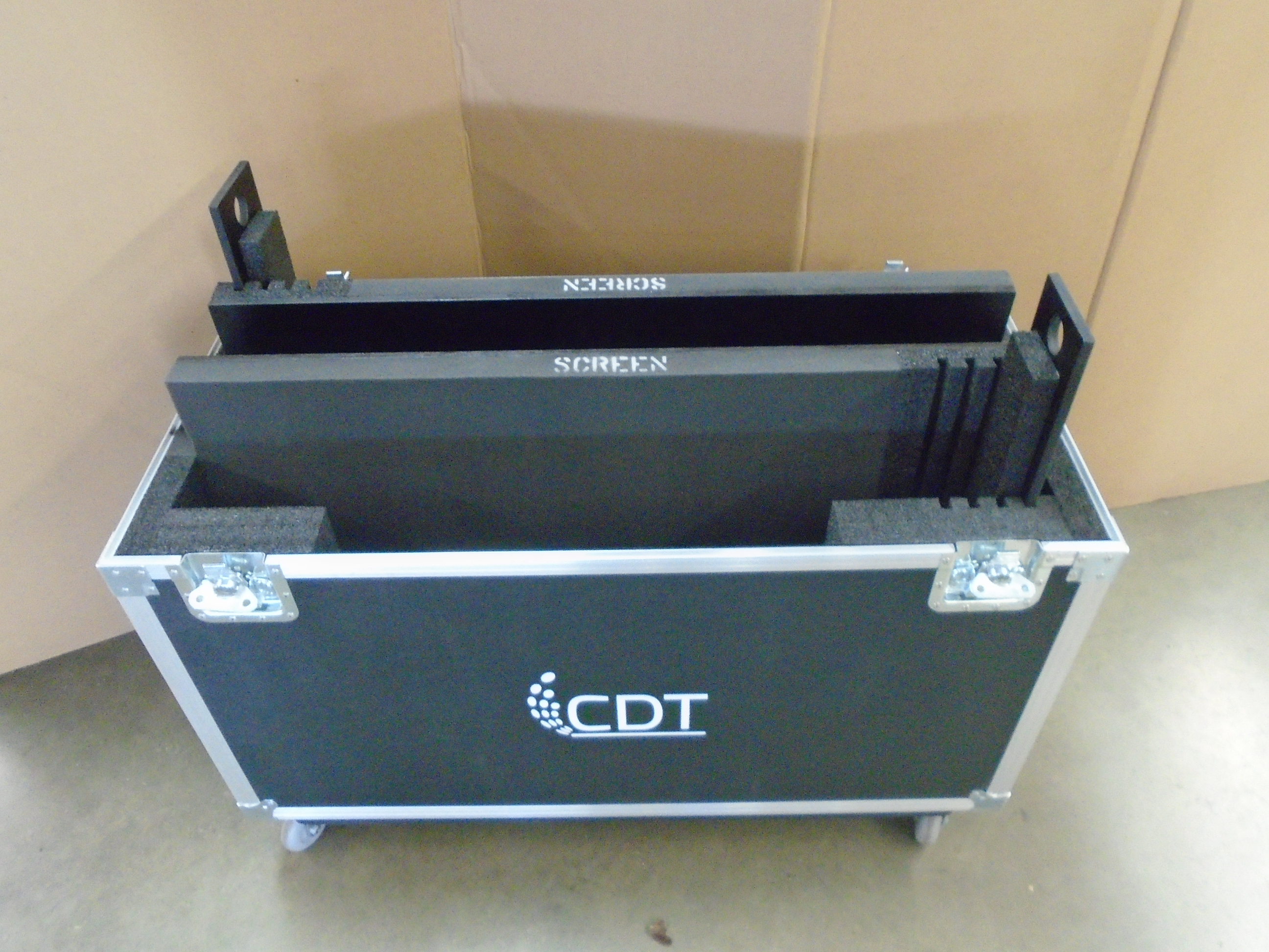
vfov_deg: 53.1
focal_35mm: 26
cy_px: 476
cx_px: 634
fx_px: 953
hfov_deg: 67.3
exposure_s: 1/15
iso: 800
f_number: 3.2
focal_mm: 4.6
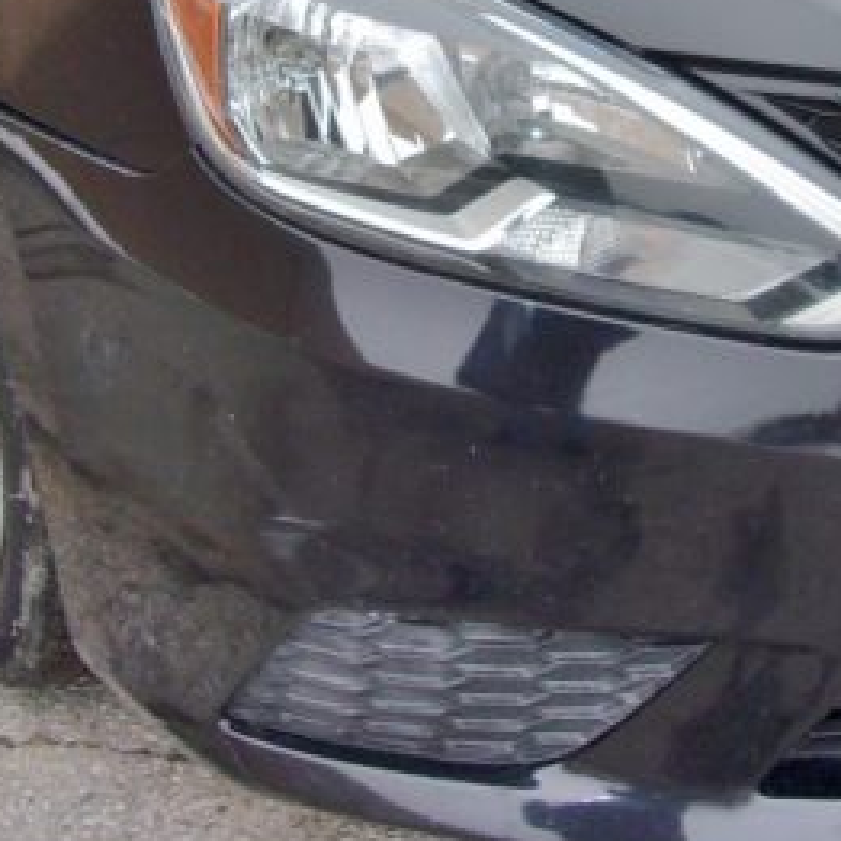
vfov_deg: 22.7
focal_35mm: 73
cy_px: -10
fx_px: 2007
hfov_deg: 23.6
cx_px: 542
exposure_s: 1/250
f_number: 3
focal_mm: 4.9
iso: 80
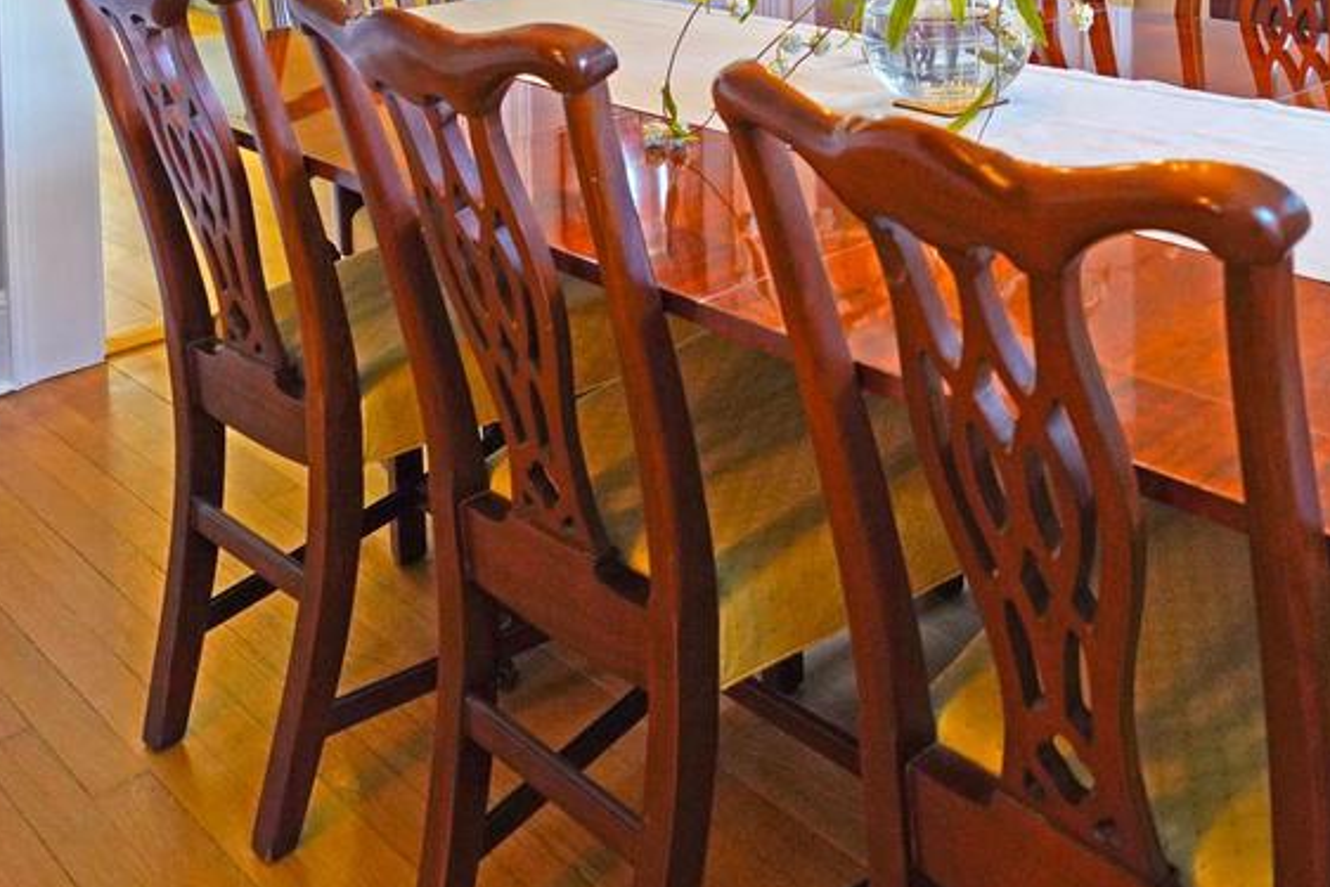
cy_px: -211
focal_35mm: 41
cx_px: 1136
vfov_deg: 28.0
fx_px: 1515
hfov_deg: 44.2
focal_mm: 16
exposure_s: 1/160
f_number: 4
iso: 1000
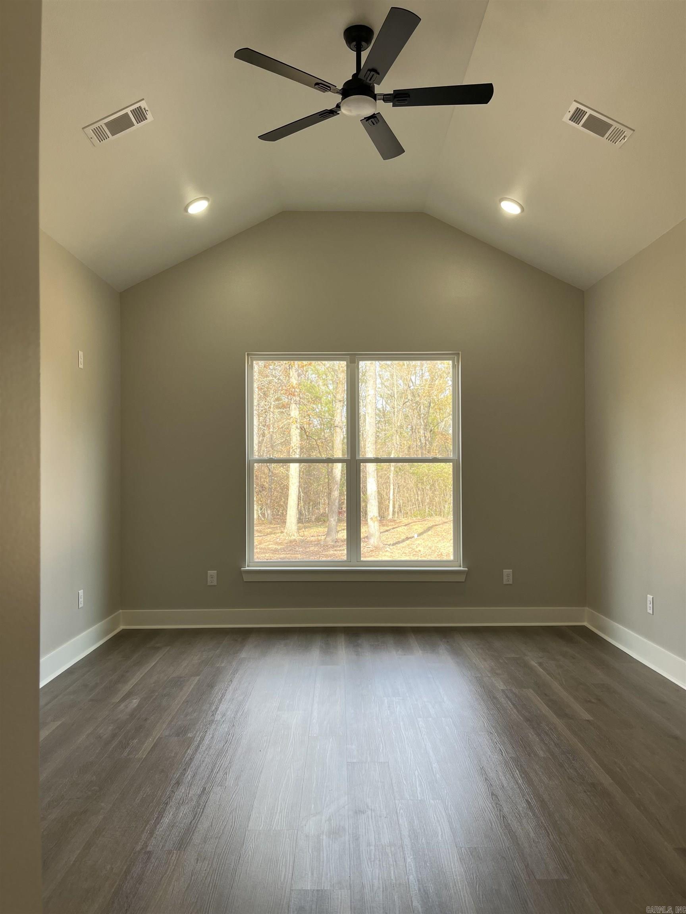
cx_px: 343
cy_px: 457
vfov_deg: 67.3
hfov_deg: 53.1
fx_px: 687
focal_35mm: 26
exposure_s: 1/164
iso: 50
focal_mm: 5.1
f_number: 1.6
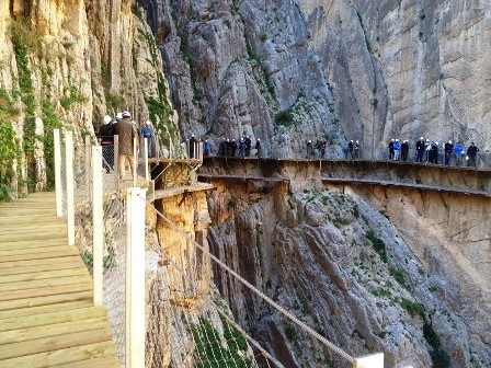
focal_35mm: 35
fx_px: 496
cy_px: 184
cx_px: 246
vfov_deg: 40.7
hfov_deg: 52.6
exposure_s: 1/60
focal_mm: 4.28
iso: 64
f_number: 2.4
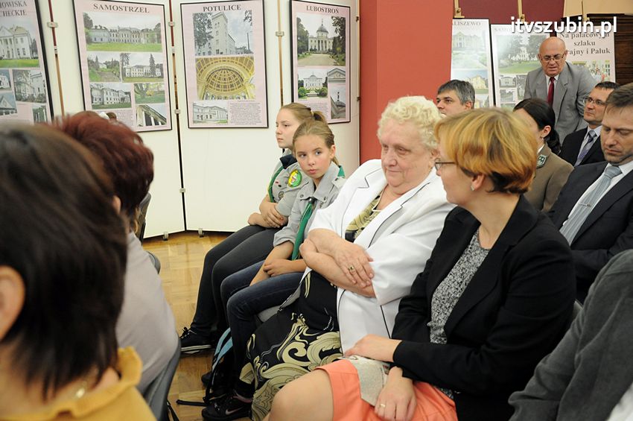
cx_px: 316
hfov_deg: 59.5
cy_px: 210
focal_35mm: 32
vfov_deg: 41.6
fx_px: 553
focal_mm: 21
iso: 1600
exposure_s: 1/80
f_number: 4.5
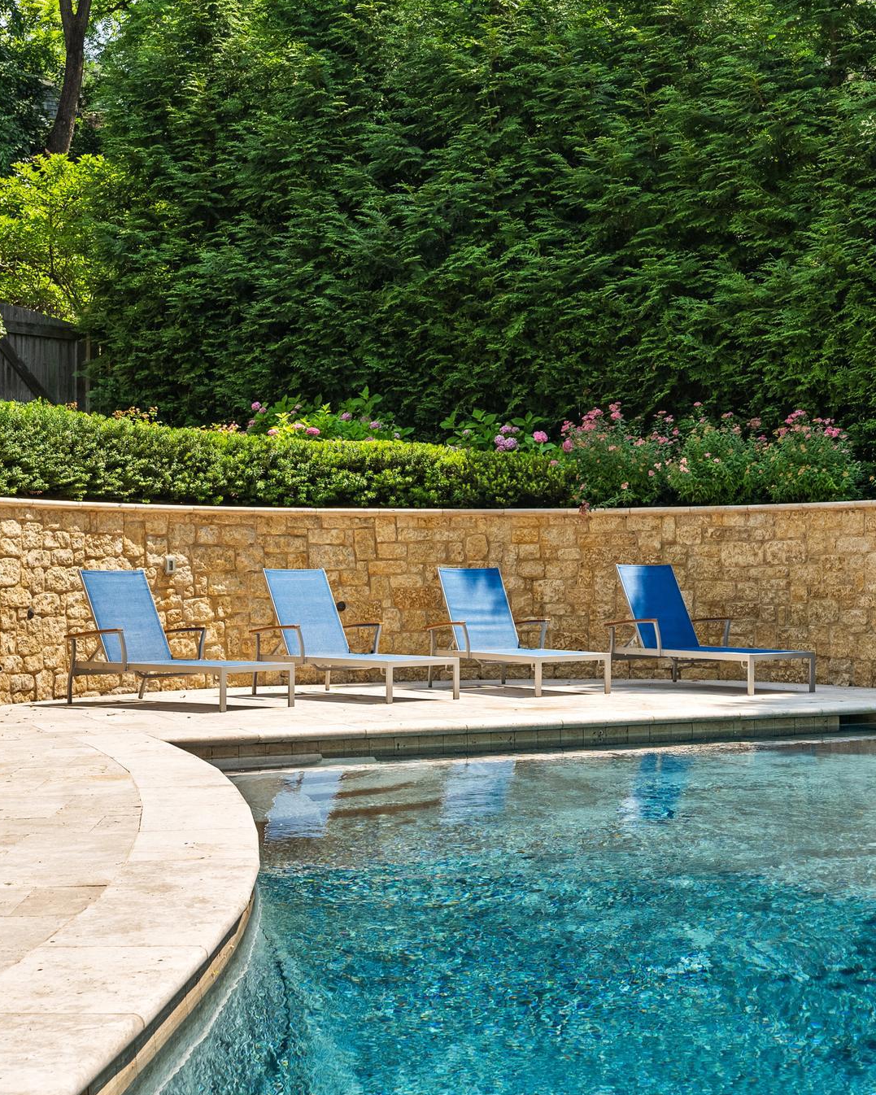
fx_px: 1620
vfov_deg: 37.3
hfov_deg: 30.2
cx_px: 538
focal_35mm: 50
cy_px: 550
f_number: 8
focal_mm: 35
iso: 200
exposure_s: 1/250
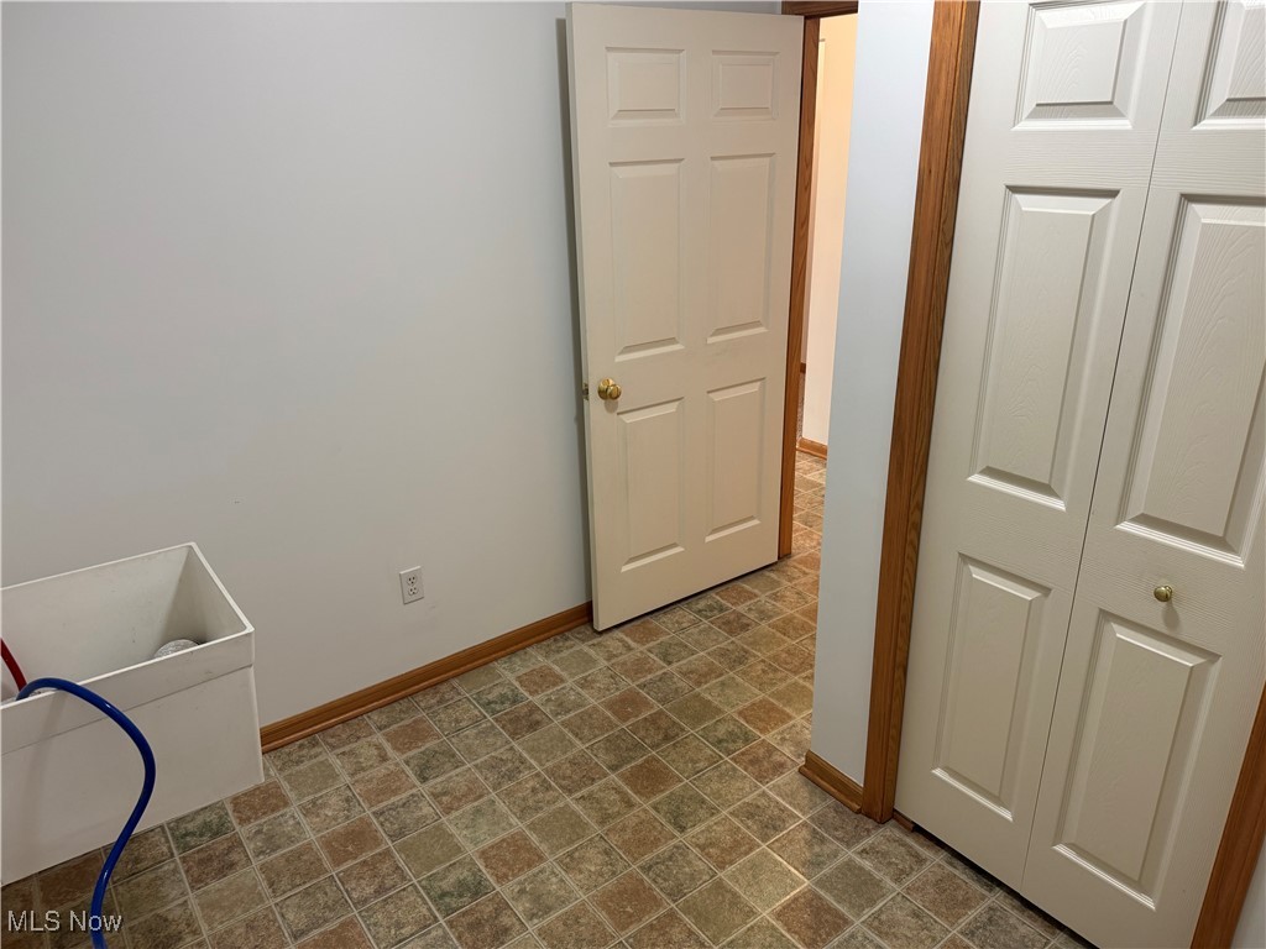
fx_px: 878
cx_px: 633
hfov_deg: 71.6
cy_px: 474
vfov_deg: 56.8
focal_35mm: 24
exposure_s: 1/120
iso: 160
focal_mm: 6.76
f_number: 1.78
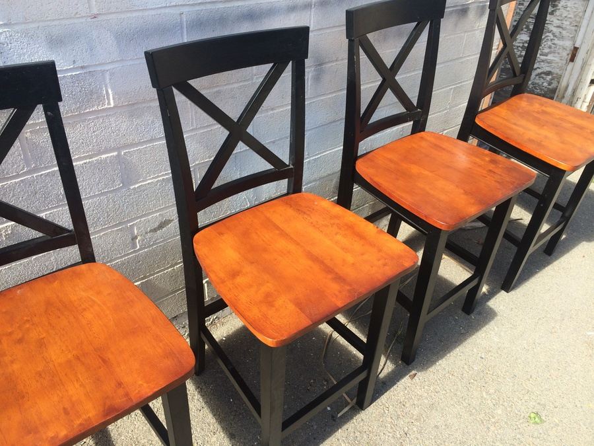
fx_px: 515
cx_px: 297
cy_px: 223
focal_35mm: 30
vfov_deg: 46.8
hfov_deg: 60.0
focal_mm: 4.12
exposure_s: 1/586
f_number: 2.2
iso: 32
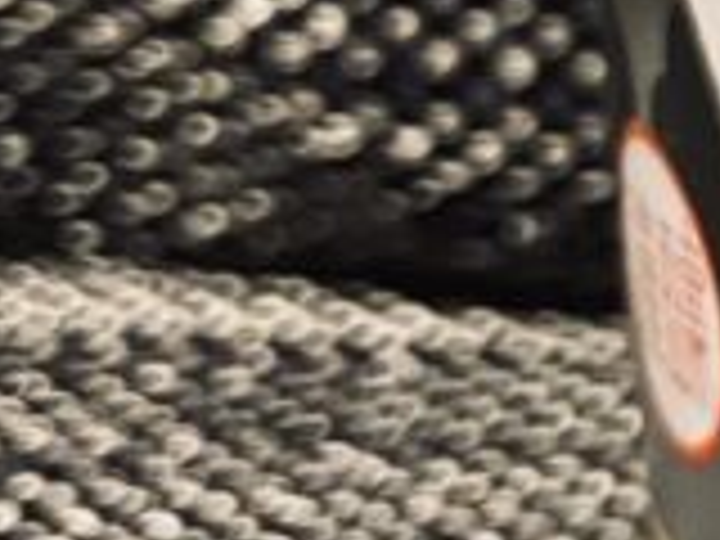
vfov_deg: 8.0
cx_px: 1710
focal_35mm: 179
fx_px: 3723
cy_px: -392
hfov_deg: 9.8
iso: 320
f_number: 1.8
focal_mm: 3.99
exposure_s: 1/40
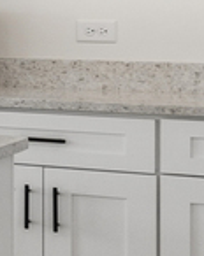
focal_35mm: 188
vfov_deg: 10.2
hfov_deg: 6.0
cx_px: -753
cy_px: -16
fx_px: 1425
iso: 320
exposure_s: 1/200
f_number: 8
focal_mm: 12
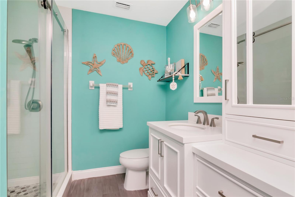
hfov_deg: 95.0
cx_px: 148
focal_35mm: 16
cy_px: 98
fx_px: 135
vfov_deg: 72.0
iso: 1250
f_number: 13
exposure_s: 1/160
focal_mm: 11
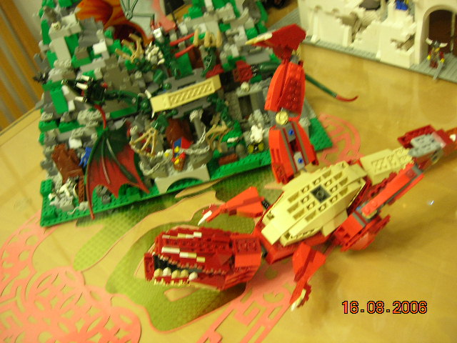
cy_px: 172
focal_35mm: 38
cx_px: 228
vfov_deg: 37.7
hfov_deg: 49.0
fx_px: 502
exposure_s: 1/4
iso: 95
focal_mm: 7.8
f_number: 2.8
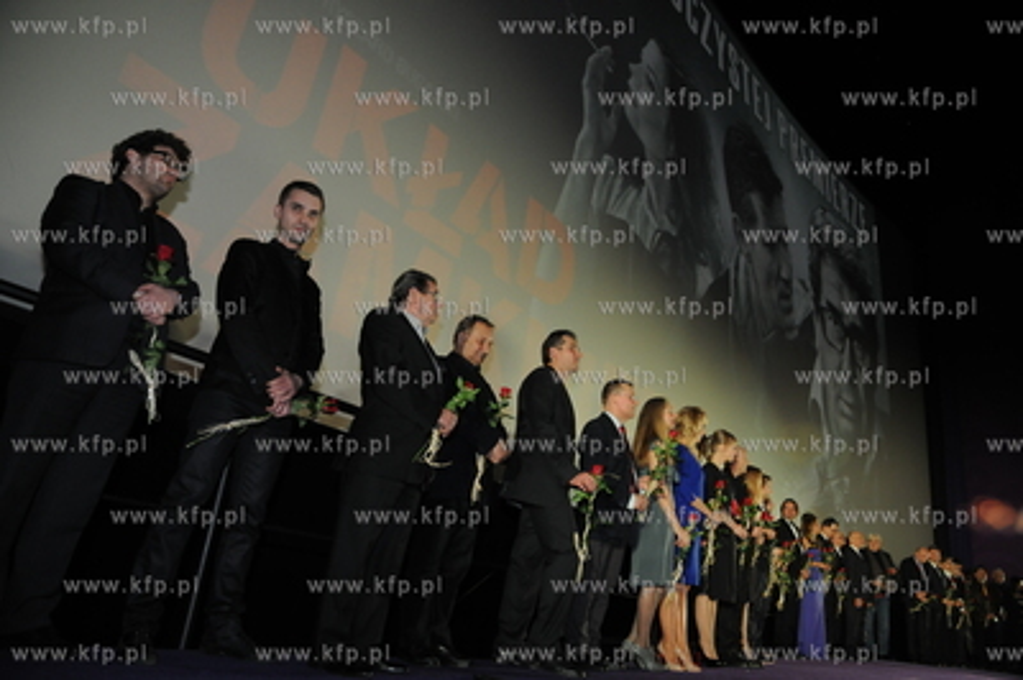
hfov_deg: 73.8
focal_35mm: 24
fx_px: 681
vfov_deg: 53.1
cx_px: 512
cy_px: 340
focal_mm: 16
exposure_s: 1/100
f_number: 3.5
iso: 800
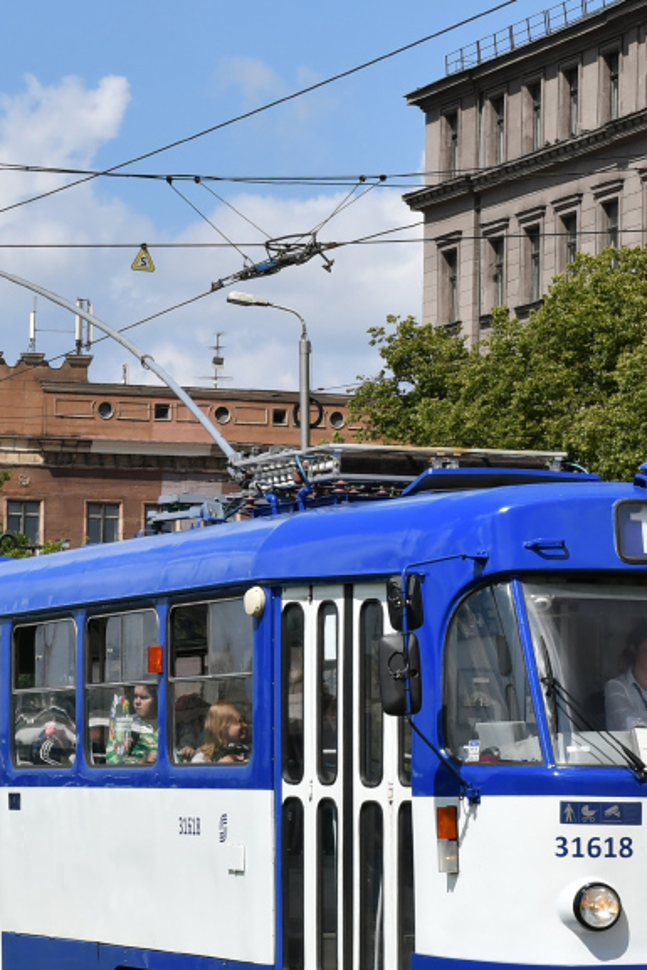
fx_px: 4068
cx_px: 79
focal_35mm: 151
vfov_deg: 13.6
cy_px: 514
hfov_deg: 9.1
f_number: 8
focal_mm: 45
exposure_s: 1/833
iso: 200
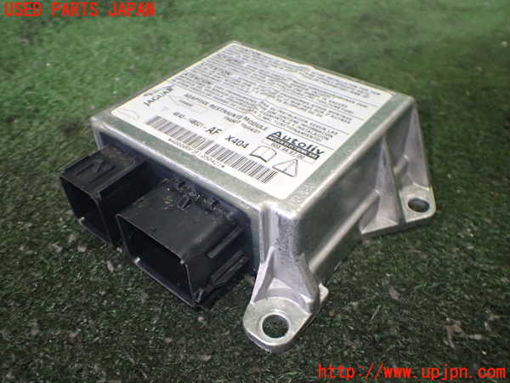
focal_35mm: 30
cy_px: 192
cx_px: 255
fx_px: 442
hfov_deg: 60.0
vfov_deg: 46.8
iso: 800
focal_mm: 5.4
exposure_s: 1/125
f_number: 2.3
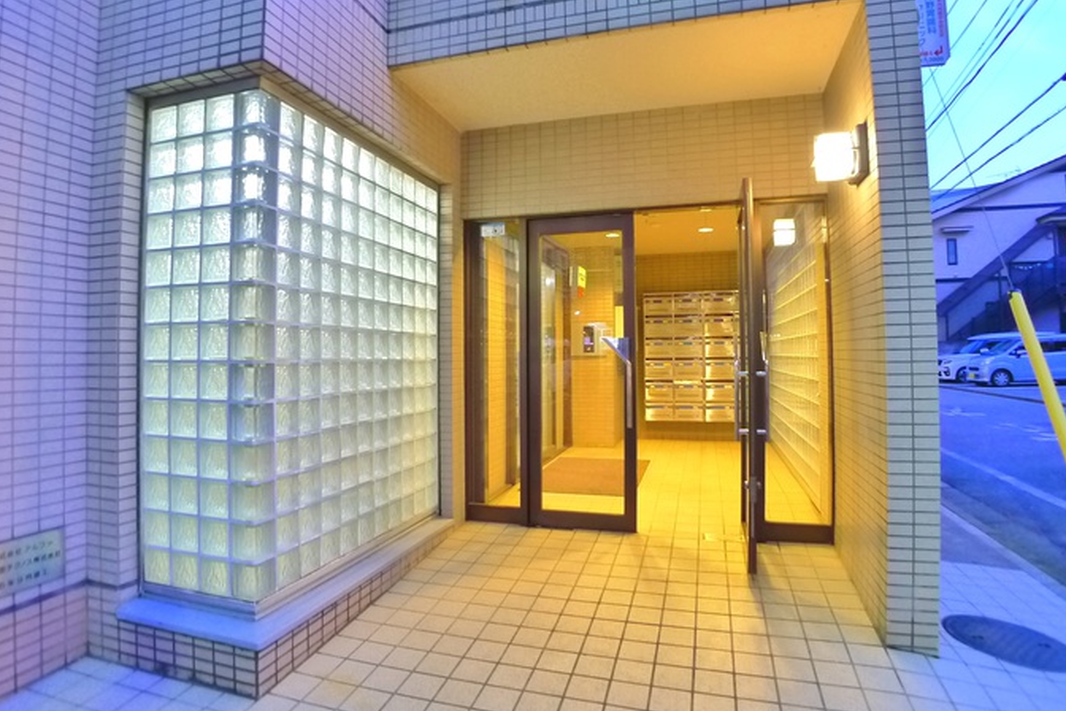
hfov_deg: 69.4
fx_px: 770
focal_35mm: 26
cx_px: 522
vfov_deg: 49.5
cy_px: 340
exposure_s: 1/4
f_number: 2
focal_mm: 5.1
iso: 400
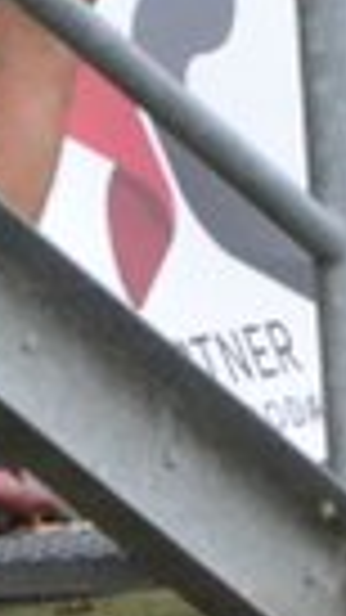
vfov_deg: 2.2
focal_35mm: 961
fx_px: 15684
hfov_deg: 1.3
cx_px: 1406
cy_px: -848
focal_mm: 70
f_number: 7.1
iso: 3200
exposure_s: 1/800
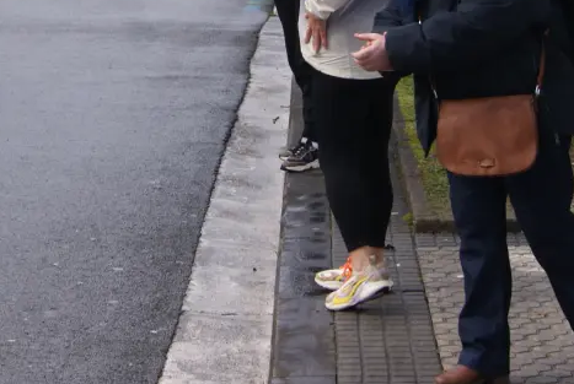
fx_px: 2225
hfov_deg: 14.5
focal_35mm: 139
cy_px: -79
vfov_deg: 9.7
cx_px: 0
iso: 100
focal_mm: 35
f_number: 9
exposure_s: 1/80
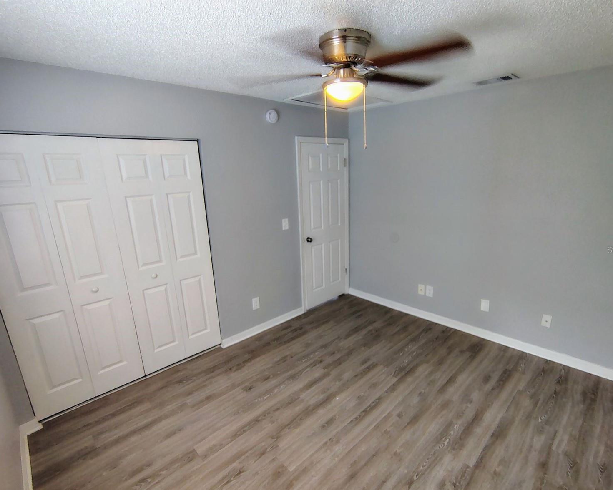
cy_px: 250
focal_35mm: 17
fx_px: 308
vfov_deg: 77.0
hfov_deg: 89.6
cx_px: 313
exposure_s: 1/30
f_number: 2.2
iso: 432
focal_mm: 2.13
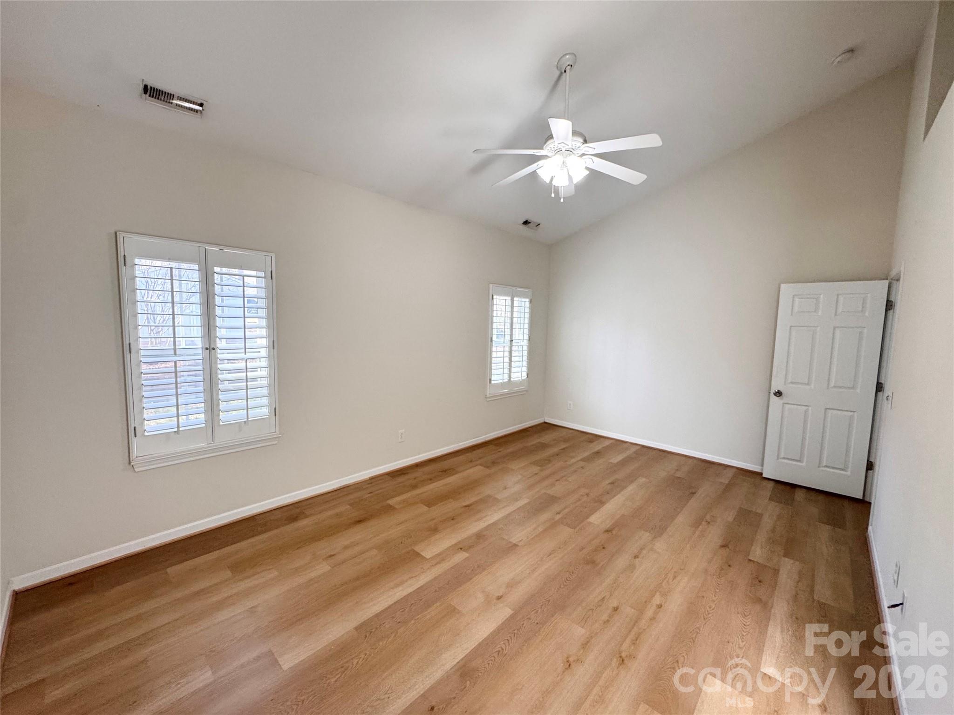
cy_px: 358
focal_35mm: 14
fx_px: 386
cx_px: 477
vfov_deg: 85.7
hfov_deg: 102.1
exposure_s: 1/120
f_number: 2.2
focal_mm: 2.22
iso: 200
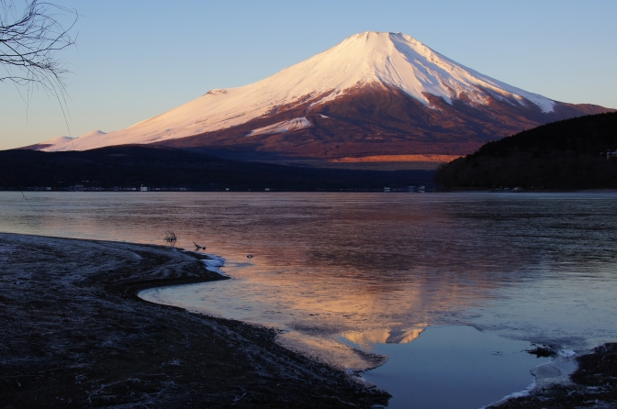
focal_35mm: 50
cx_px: 260
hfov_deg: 39.5
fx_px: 856
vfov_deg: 26.9
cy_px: 228
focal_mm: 28
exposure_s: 1/50
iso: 100
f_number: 8
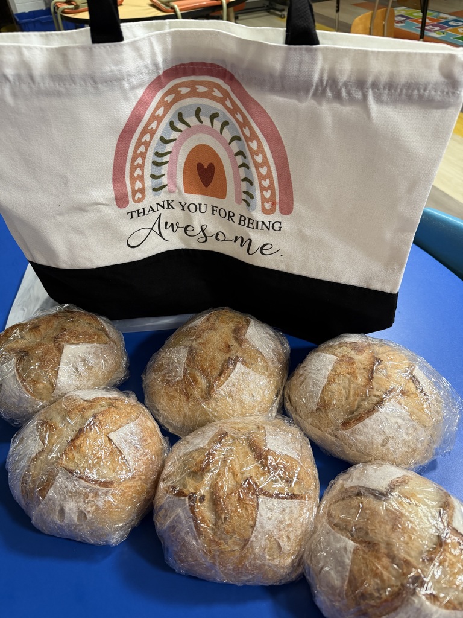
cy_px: 309
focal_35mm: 24
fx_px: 428
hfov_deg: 56.8
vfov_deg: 71.6
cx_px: 232
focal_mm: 6.76
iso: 250
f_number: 1.78
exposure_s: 1/60
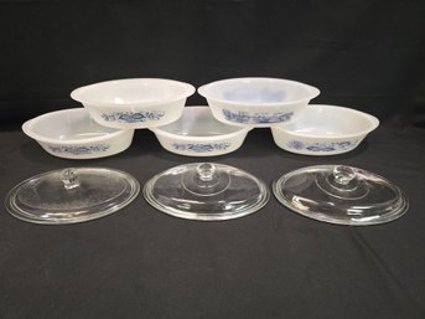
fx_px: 282
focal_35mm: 23
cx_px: 212
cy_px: 160
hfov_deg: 73.9
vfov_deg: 58.8
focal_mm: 6.3
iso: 500
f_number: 1.7
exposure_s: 1/60
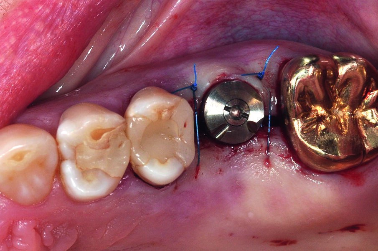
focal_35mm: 90
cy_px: 126
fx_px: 944
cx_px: 189
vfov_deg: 15.2
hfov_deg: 22.6
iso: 200
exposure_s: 1/125
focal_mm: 60
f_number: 20
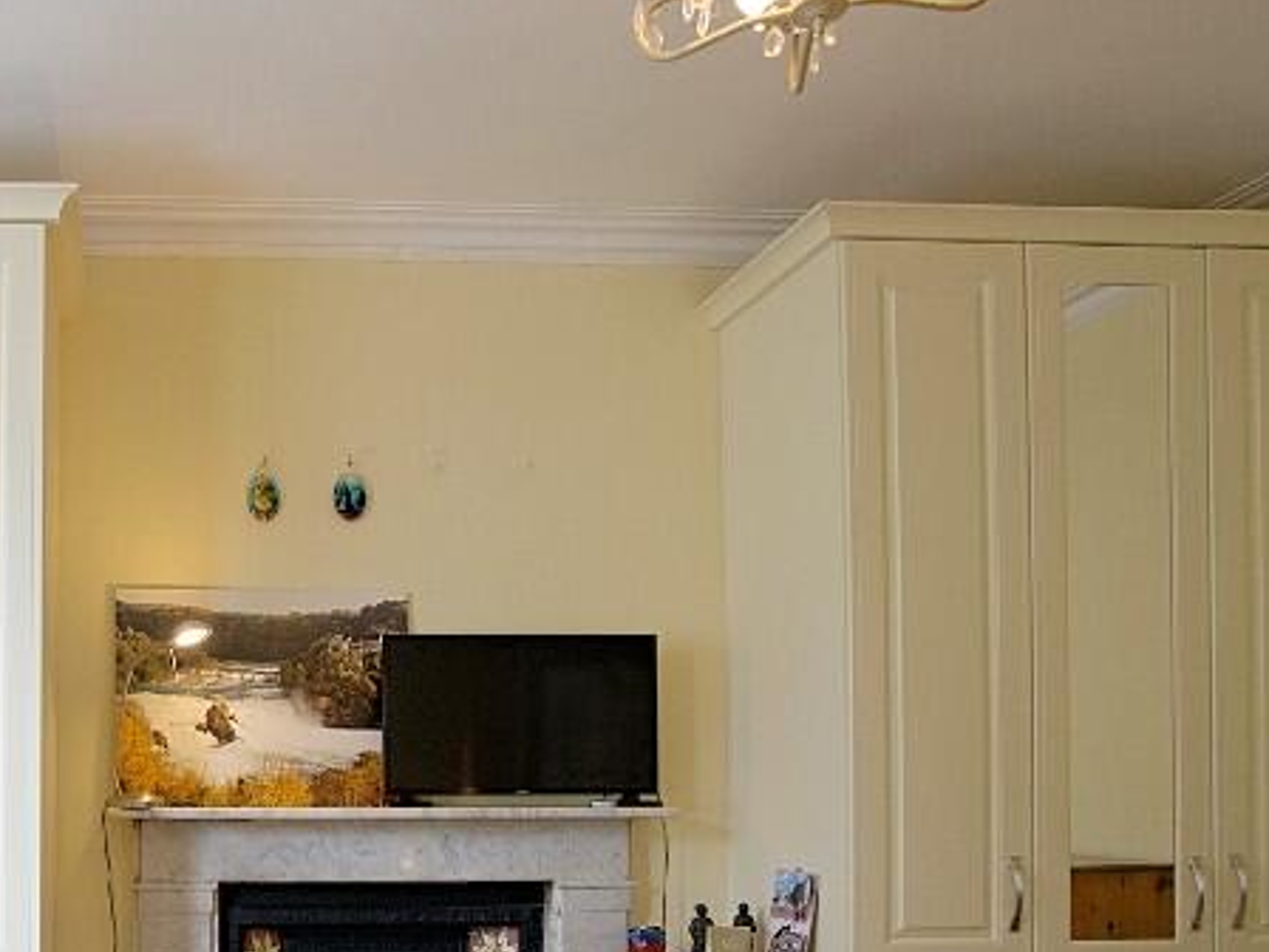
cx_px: 150
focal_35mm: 33
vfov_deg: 40.6
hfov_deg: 49.8
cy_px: 800
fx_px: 1210
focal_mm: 10
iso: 320
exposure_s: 1/60
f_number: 4
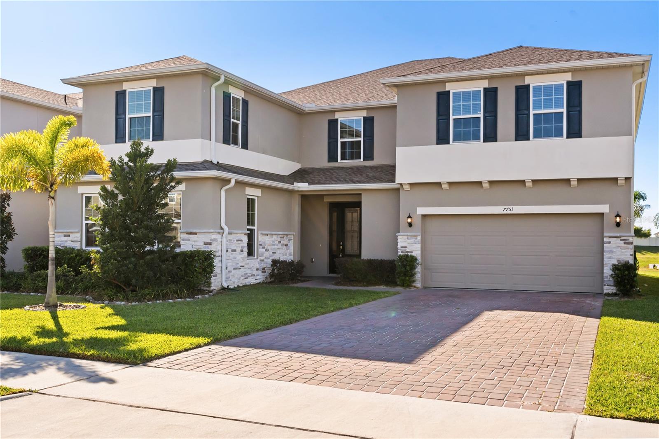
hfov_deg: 54.4
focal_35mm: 35
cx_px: 330
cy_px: 220
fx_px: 641
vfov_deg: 37.8
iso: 1250
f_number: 5.6
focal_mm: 35
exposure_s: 1/4000
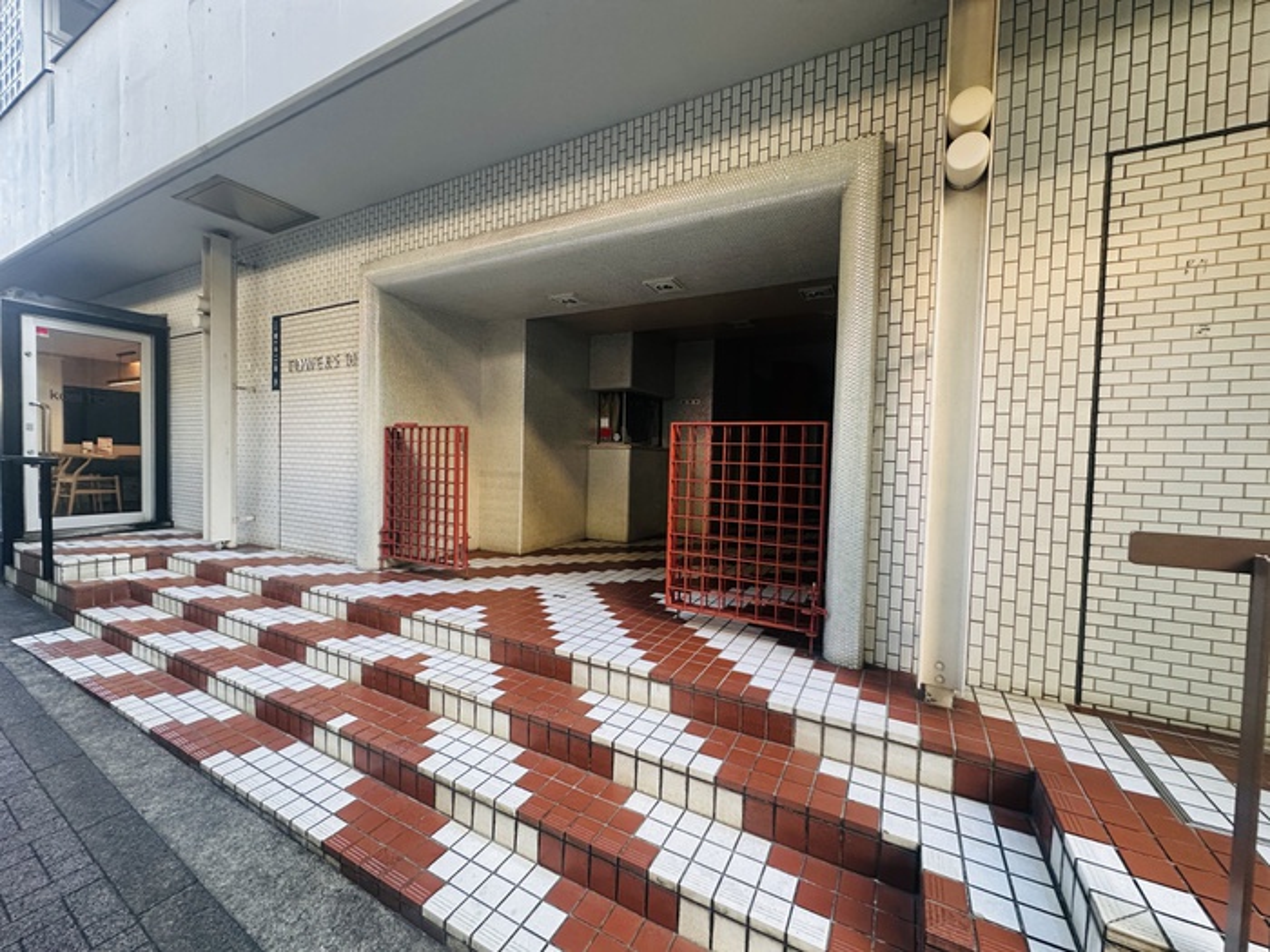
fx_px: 514
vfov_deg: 85.7
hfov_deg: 102.1
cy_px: 476
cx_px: 635
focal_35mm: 14
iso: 200
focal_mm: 2.22
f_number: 2.2
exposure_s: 1/99
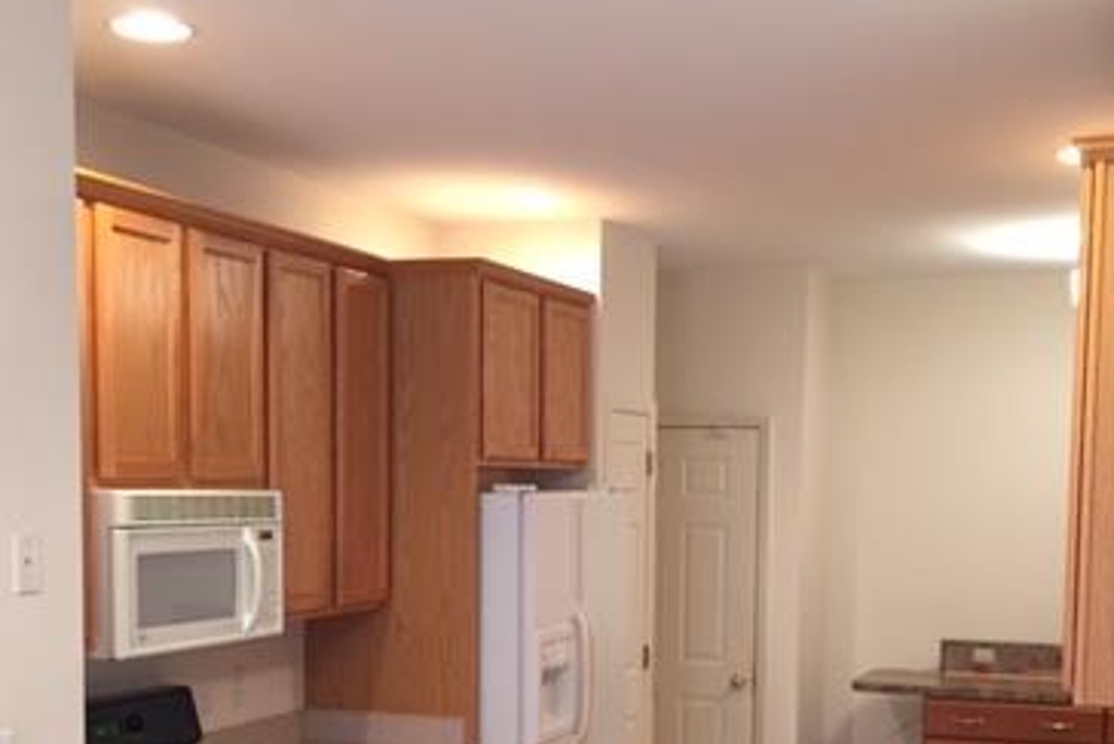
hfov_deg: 37.4
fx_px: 1641
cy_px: 637
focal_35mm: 53
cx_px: 637
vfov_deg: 24.9
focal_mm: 4.15
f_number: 2.2
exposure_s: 1/30
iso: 160
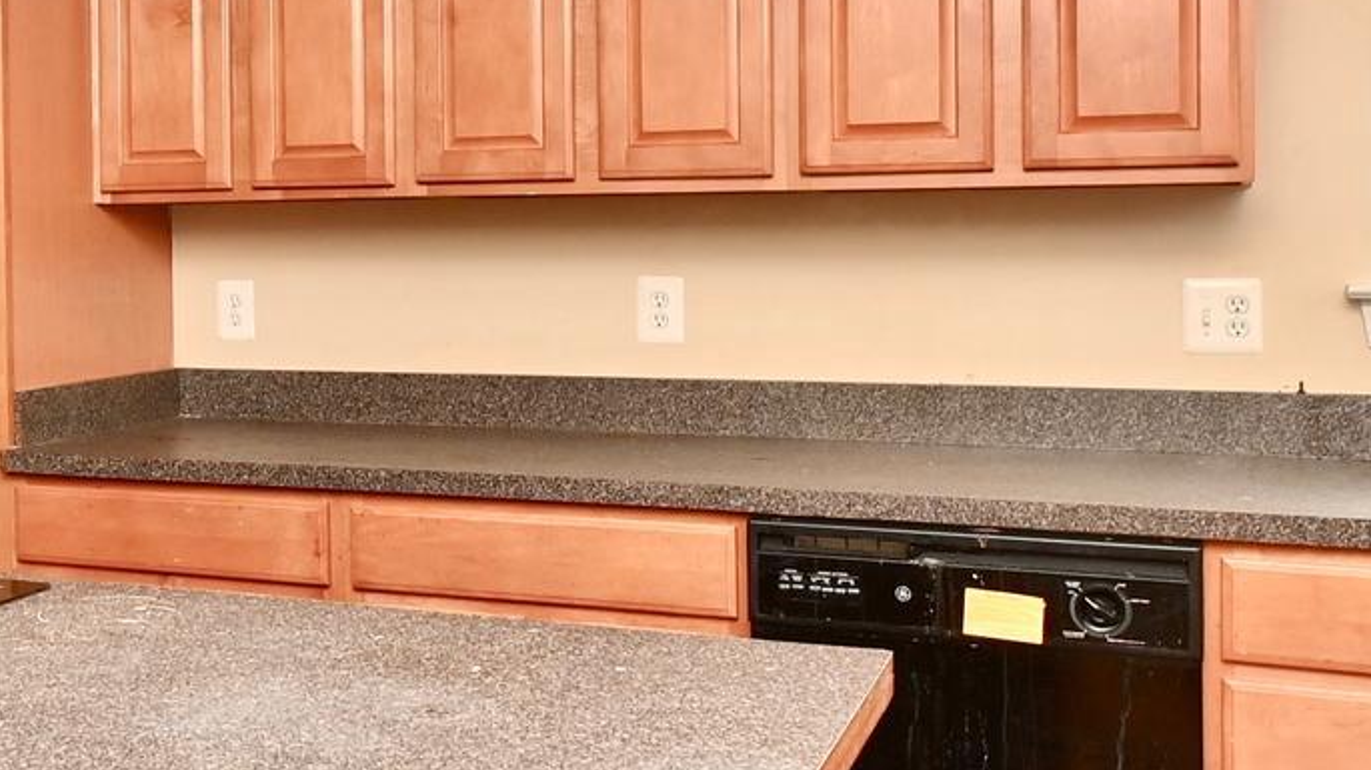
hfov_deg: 41.6
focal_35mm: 47
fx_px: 1708
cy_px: 187
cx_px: 254
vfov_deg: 25.1
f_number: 7.1
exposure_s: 1/40
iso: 200
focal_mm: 10
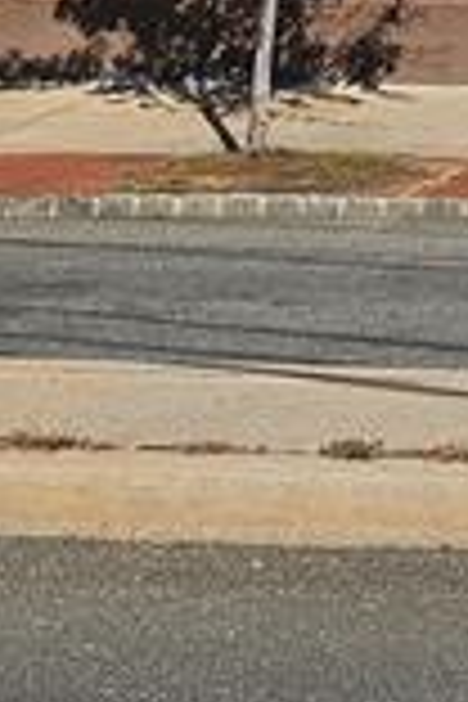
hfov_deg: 10.1
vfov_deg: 15.7
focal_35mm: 123
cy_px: -234
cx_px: 999
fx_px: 2398
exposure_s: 1/6184
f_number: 1.8
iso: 50
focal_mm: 5
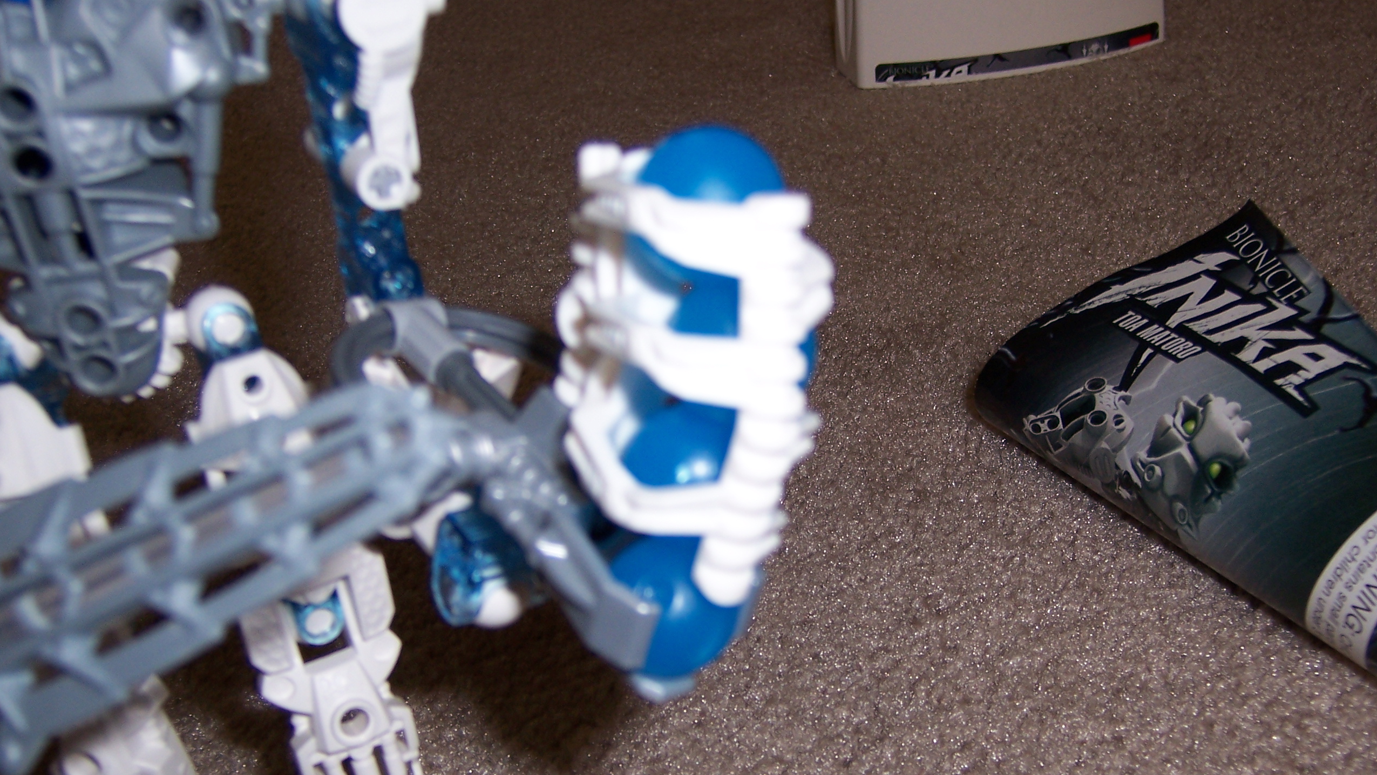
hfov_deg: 46.4
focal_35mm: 44
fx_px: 1607
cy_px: 472
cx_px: 692
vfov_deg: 27.0
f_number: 3.4
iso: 80
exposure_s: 1/60
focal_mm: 6.7
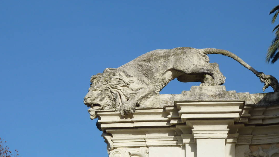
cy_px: 78
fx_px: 1154
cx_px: 110
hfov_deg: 13.8
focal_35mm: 156
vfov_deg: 7.8
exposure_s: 1/640
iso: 80
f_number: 5.6
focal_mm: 15.8
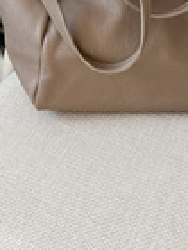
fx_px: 471
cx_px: 125
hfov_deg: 22.5
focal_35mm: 65
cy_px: -50
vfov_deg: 26.5
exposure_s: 1/180
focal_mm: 5.7
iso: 40
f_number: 1.5
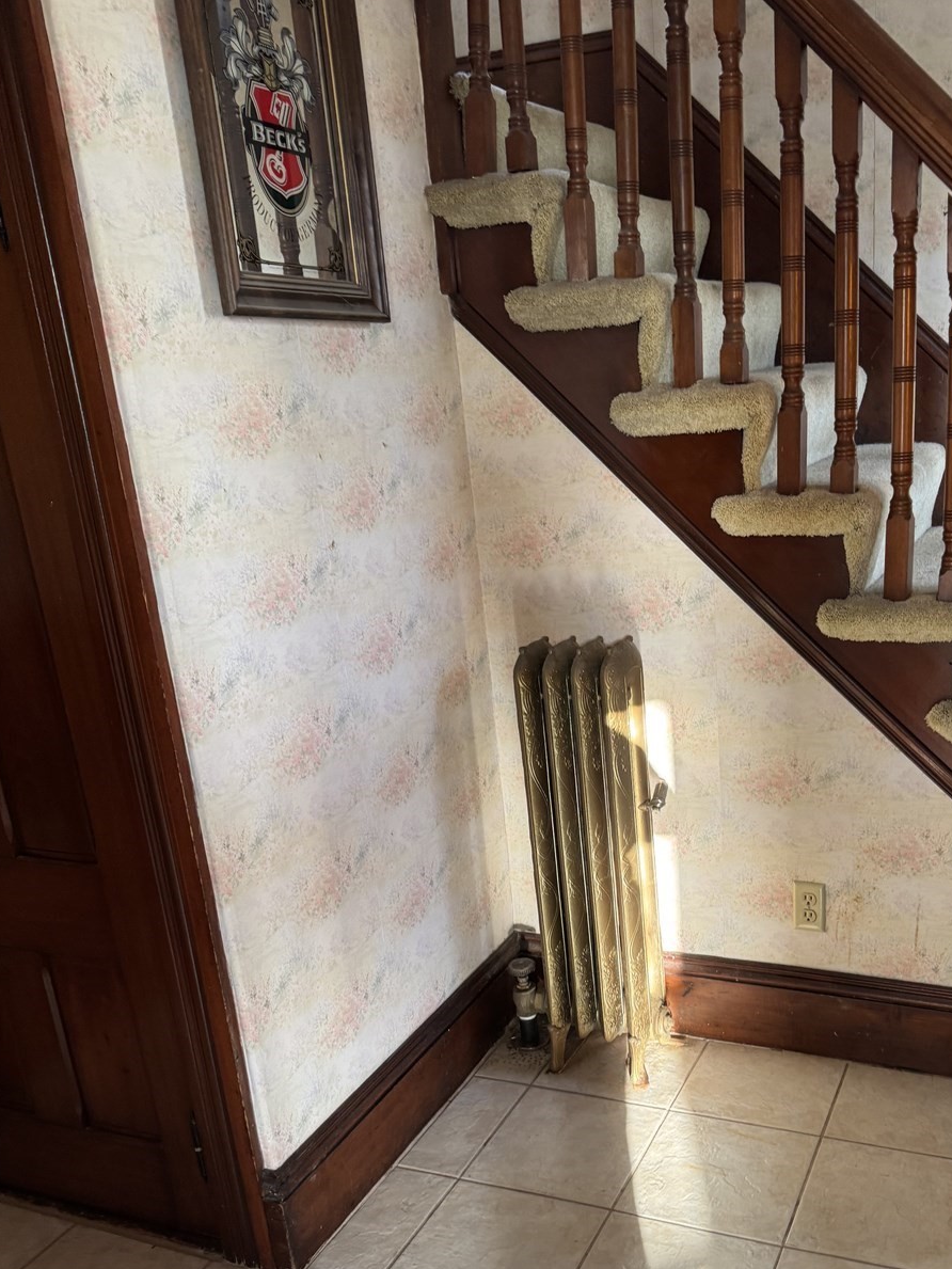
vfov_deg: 57.7
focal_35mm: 31
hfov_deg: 45.0
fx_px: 1137
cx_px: 607
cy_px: 784
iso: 200
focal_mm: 6.76
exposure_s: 1/120
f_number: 1.78
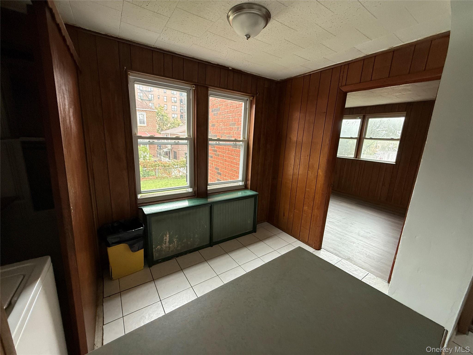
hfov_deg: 102.1
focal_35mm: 14
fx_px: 191
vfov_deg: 85.7
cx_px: 236
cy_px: 178
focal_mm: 2.22
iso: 250
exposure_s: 1/99
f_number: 2.2
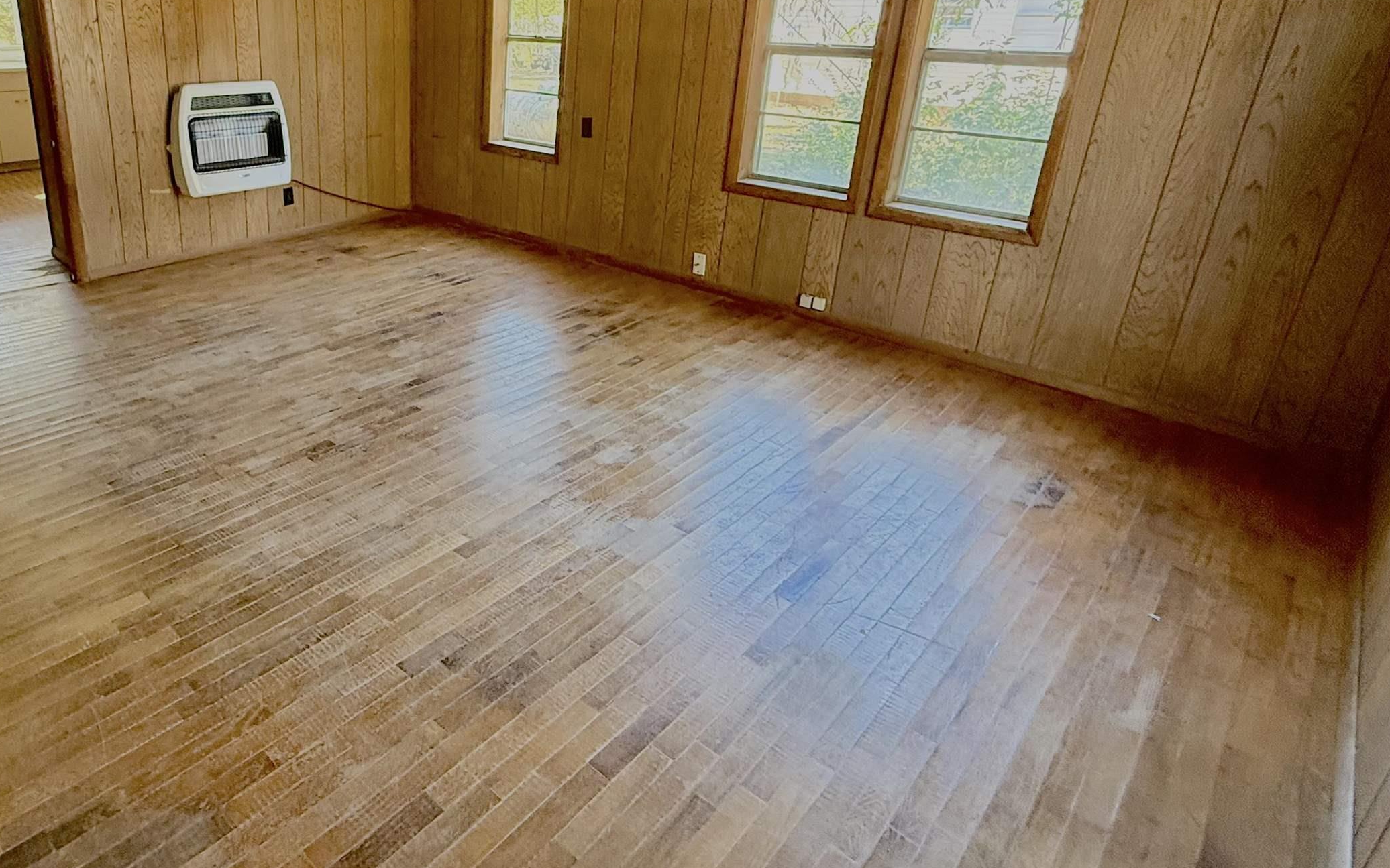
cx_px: 443
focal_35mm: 22
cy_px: 292
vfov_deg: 54.0
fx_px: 833
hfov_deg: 76.7
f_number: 2.2
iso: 400
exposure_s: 1/60
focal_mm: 2.22
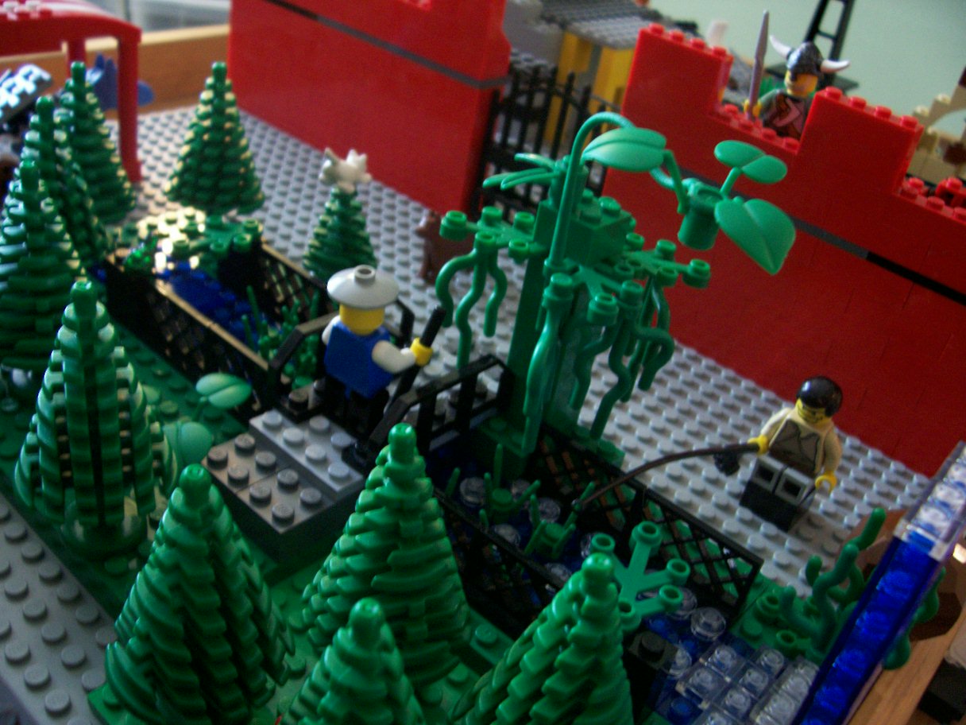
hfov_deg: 54.0
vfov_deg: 41.8
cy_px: 362
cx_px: 483
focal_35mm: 34
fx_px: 949
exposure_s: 1/11.3
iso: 160
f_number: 2.7
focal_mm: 5.6
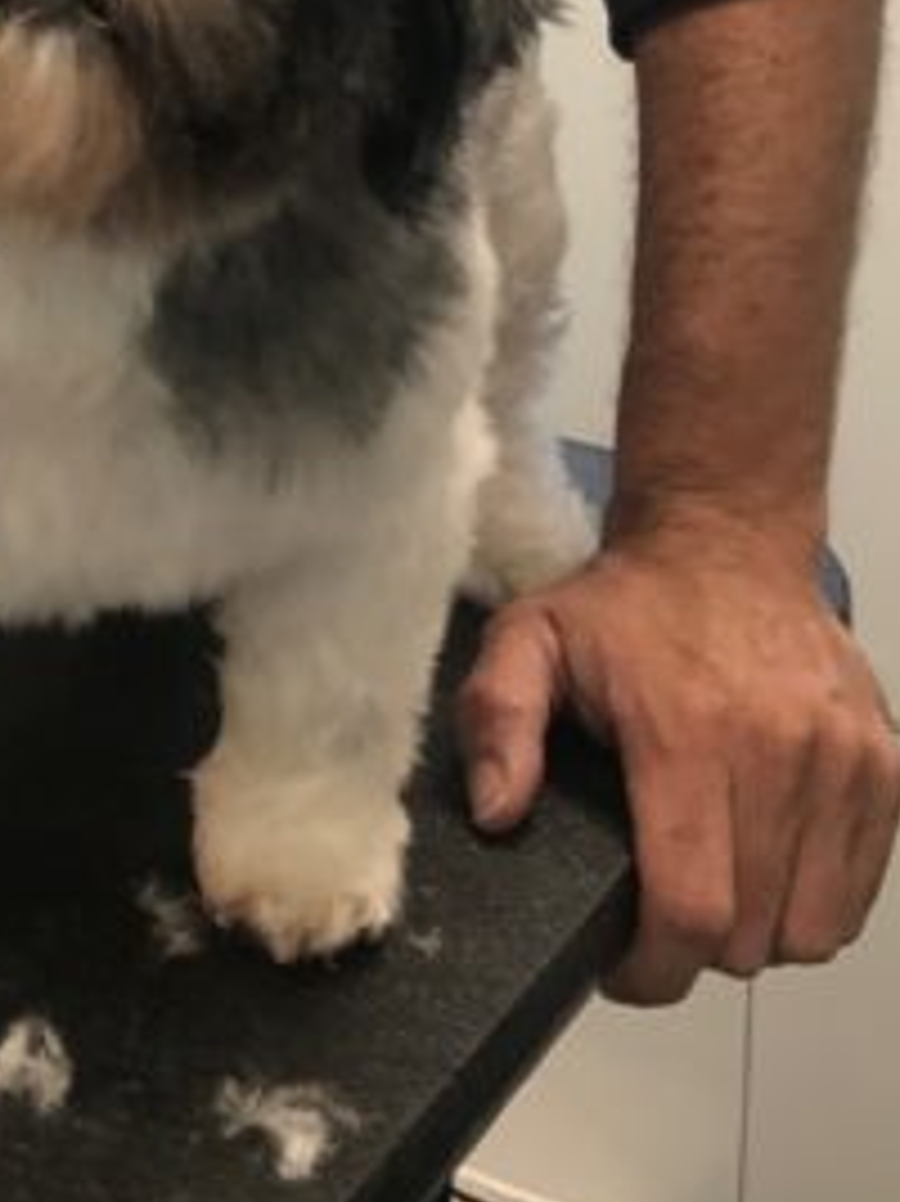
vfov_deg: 20.3
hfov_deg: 17.1
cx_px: -9
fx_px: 2914
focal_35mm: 84
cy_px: -549
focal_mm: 3.99
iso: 32
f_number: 1.8
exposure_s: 1/62
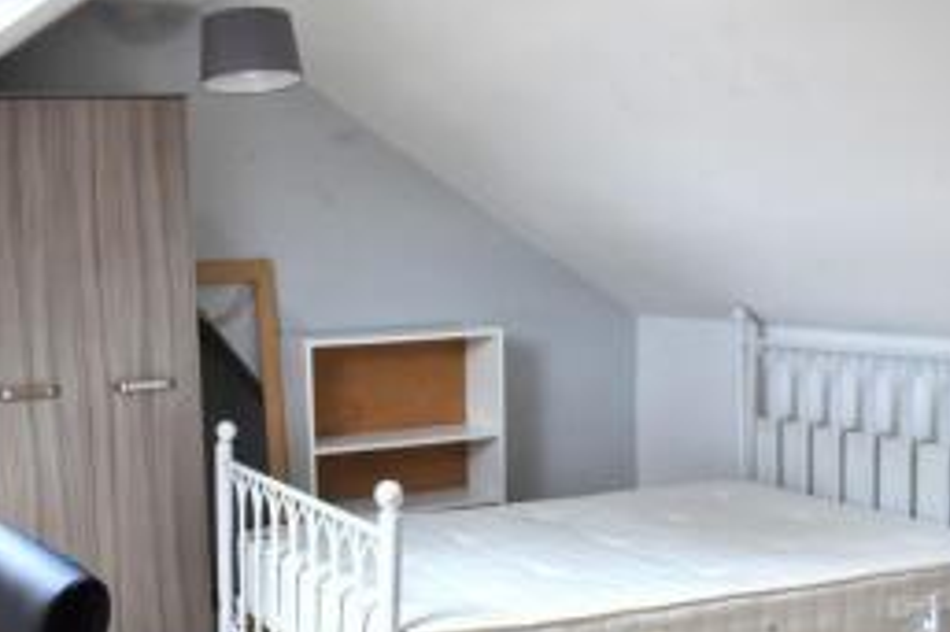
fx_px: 1319
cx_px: 366
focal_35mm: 50
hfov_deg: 39.4
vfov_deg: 26.5
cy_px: 490
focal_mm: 18
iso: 400
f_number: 4.5
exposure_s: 1/80
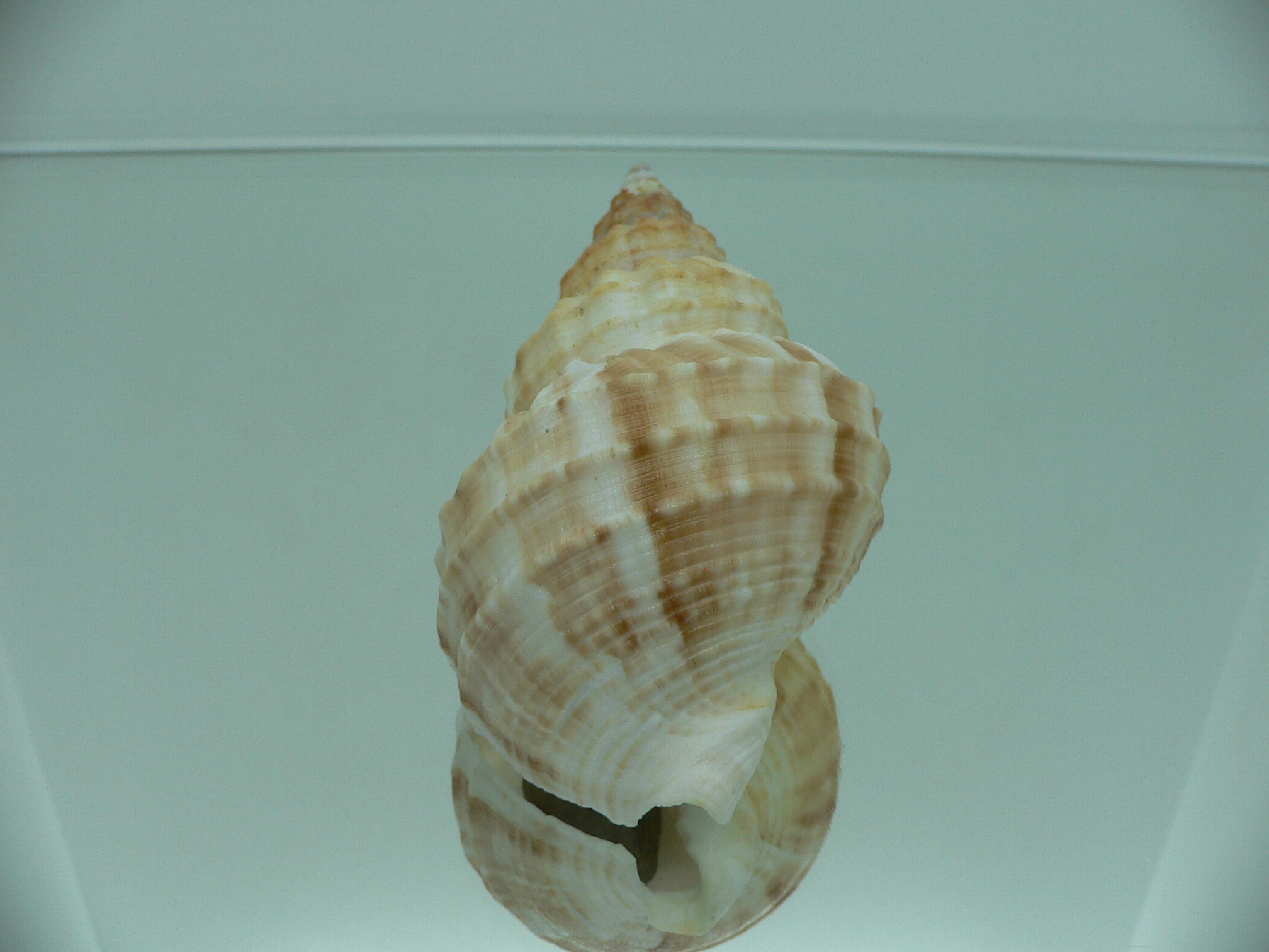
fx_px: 1283
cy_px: 476
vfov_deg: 40.7
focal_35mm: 35
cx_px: 634
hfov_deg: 52.6
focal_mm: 4.6
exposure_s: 1/80
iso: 80
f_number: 2.8
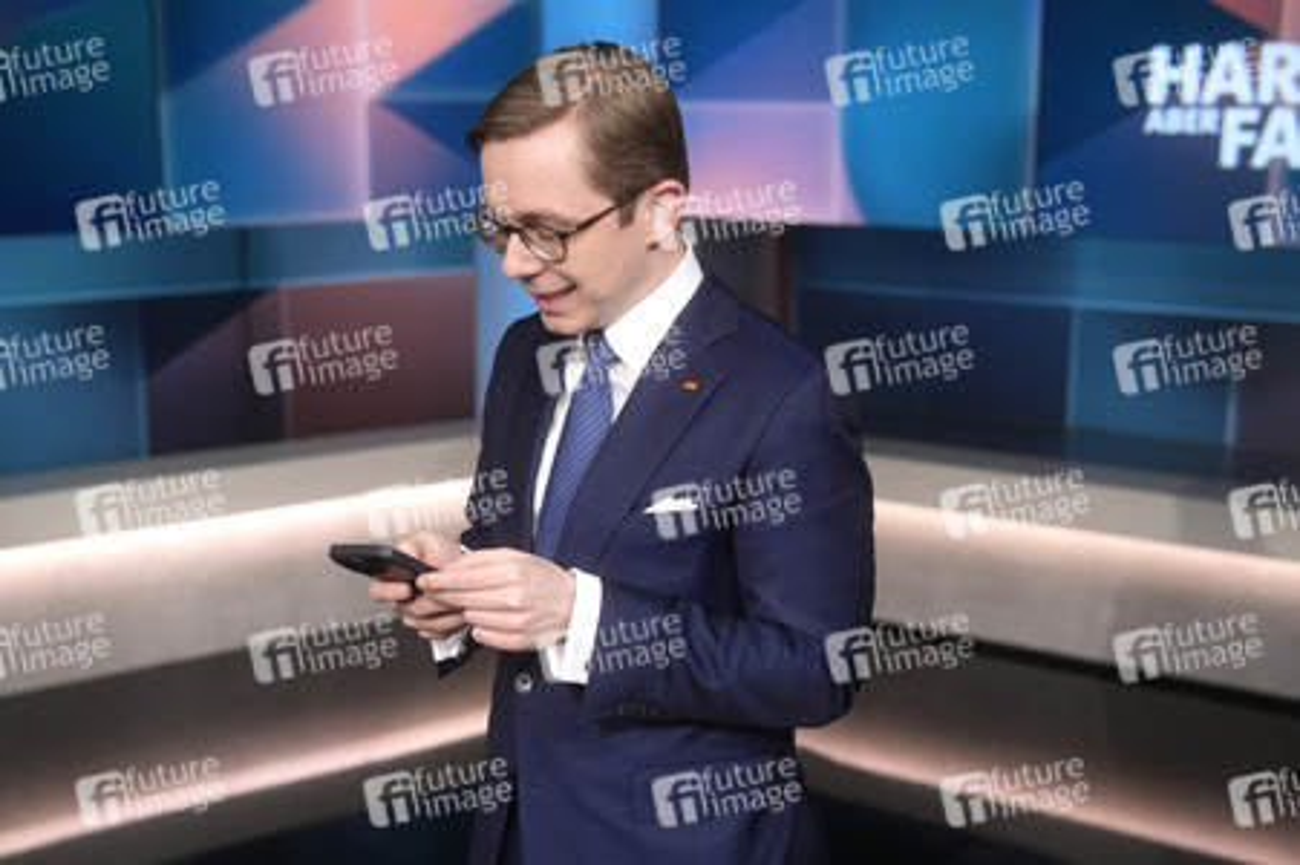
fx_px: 1624
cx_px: 650
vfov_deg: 29.8
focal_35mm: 45
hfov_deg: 43.6
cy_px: 432
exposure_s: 1/160
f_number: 2.2
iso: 640
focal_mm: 30
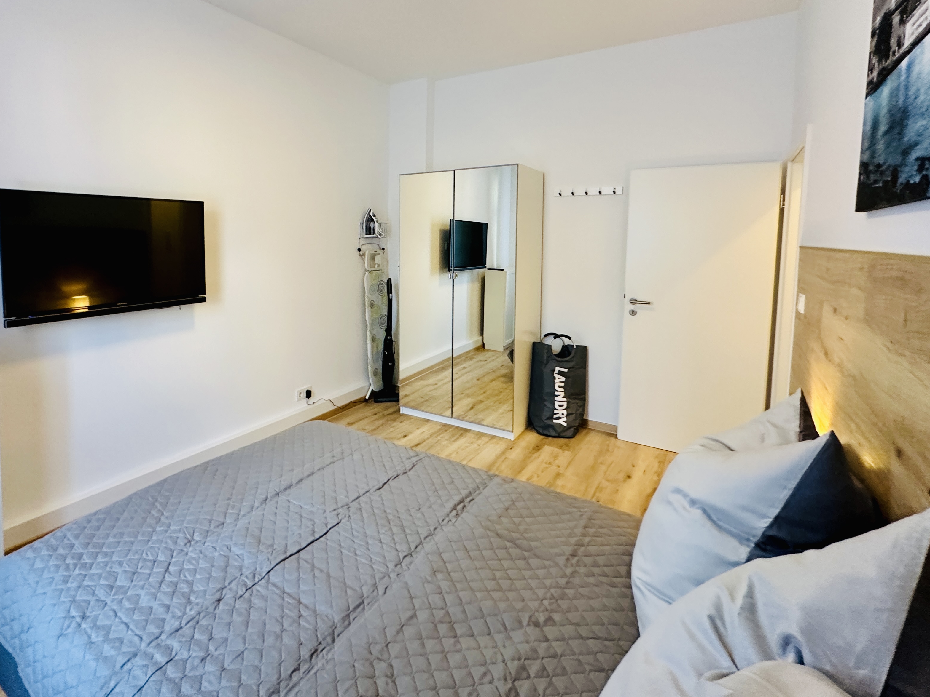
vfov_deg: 70.7
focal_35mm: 18
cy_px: 270
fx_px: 484
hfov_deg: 87.2
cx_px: 400
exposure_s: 1/50
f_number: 2.2
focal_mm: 2.22
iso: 250
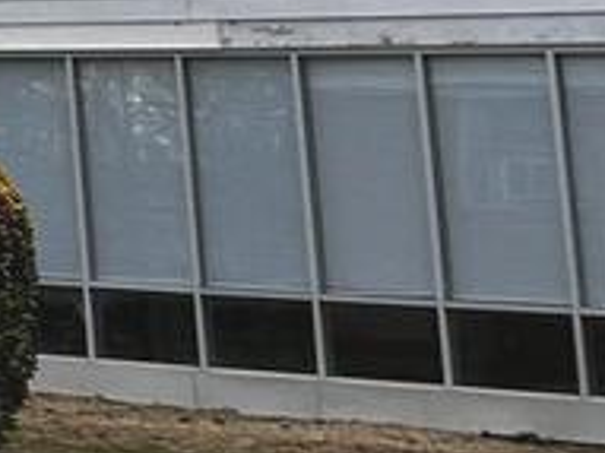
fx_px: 3423
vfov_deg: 7.2
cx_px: -1600
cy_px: -596
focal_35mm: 196
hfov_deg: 7.7
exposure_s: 1/121
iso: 40
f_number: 1.5
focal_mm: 5.7
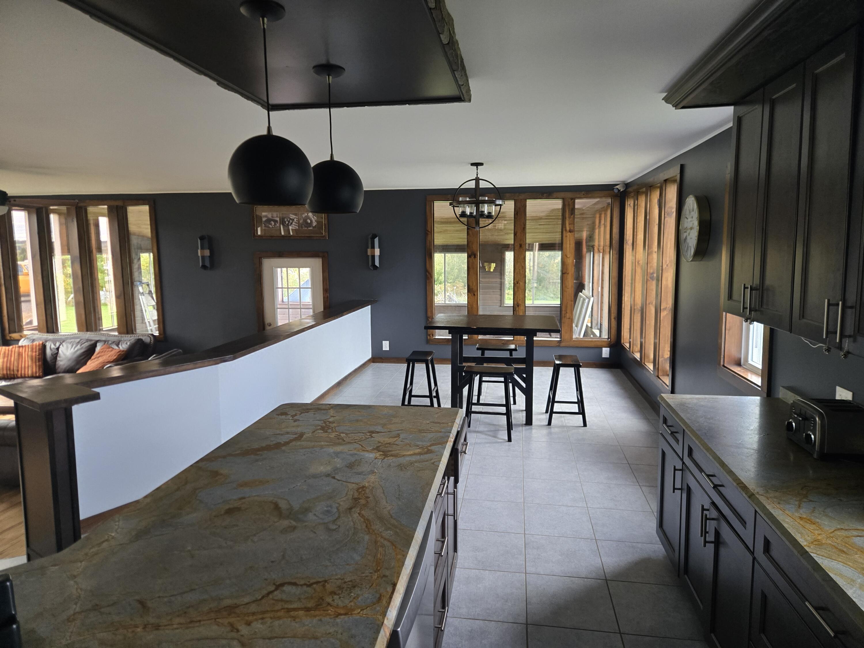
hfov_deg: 73.9
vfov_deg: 58.9
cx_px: 432
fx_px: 574
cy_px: 324
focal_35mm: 23
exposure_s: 1/120
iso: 400
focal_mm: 5.4
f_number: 1.8
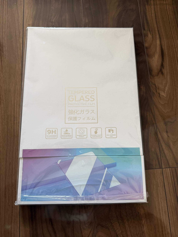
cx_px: 89
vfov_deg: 71.6
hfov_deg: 56.8
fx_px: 165
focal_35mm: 24
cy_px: 118
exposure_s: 1/60
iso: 250
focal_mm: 6.76
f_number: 1.78
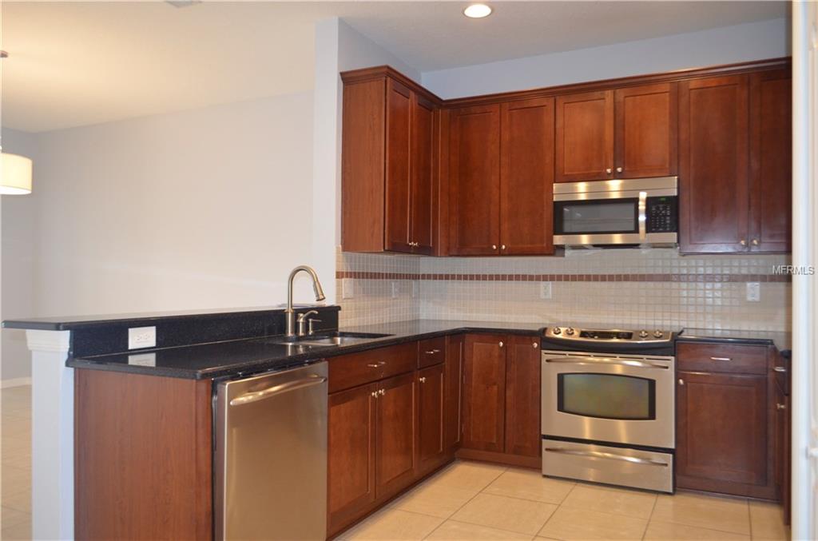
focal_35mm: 27
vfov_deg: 47.7
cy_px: 270
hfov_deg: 67.5
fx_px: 612
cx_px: 409
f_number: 3.5
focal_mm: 18
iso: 1000
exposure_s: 1/60
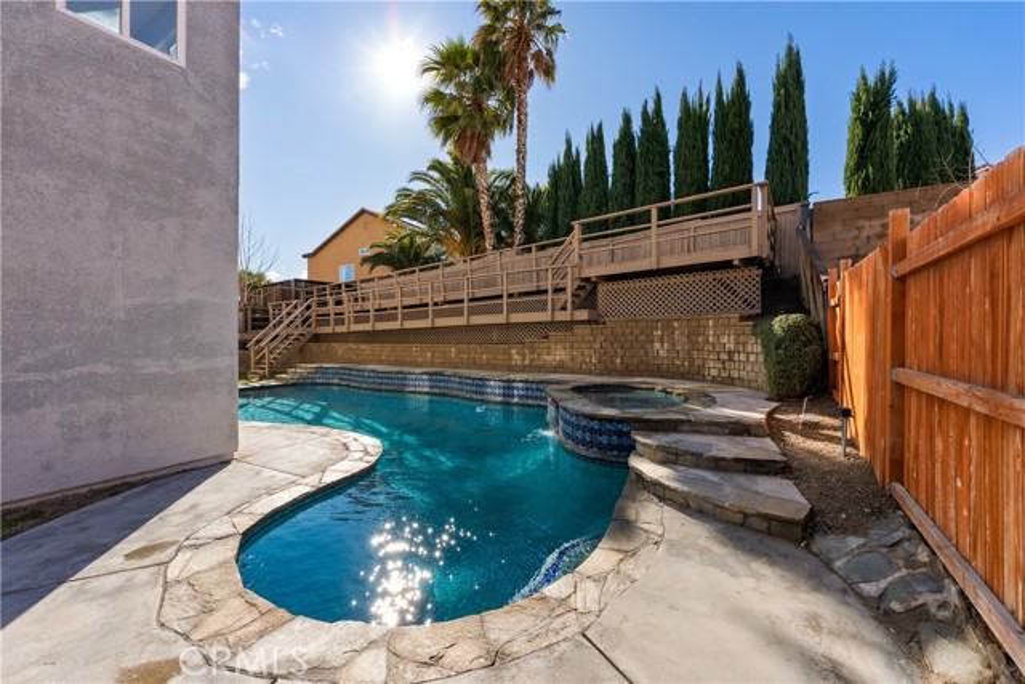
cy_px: 342
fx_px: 399
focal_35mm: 14
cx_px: 512
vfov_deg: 81.2
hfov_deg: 104.2
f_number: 7.1
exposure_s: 1/1250
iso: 320
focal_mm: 14
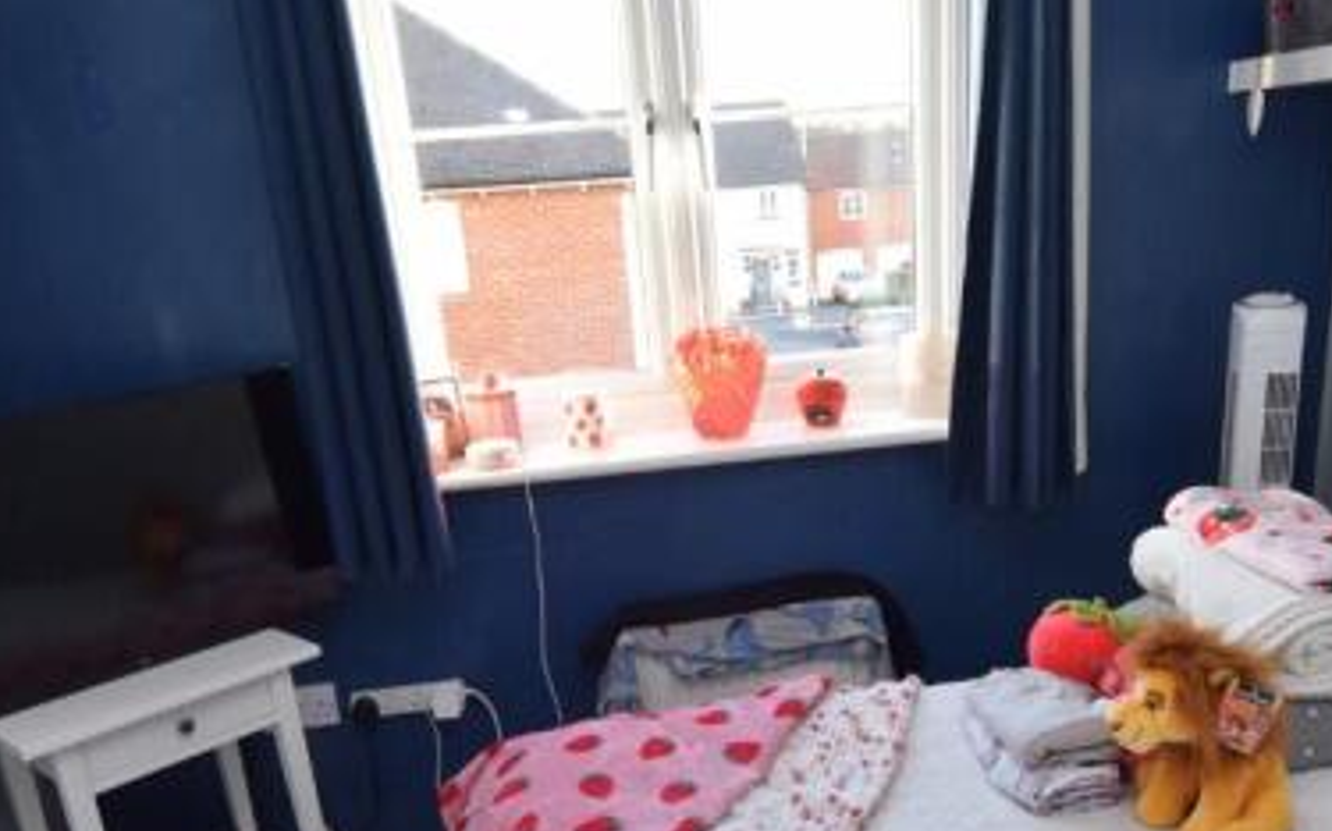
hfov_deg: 59.6
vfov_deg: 38.3
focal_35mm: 32
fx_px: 1161
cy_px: 627
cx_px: 718
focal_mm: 12
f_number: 4.5
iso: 400
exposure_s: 1/80
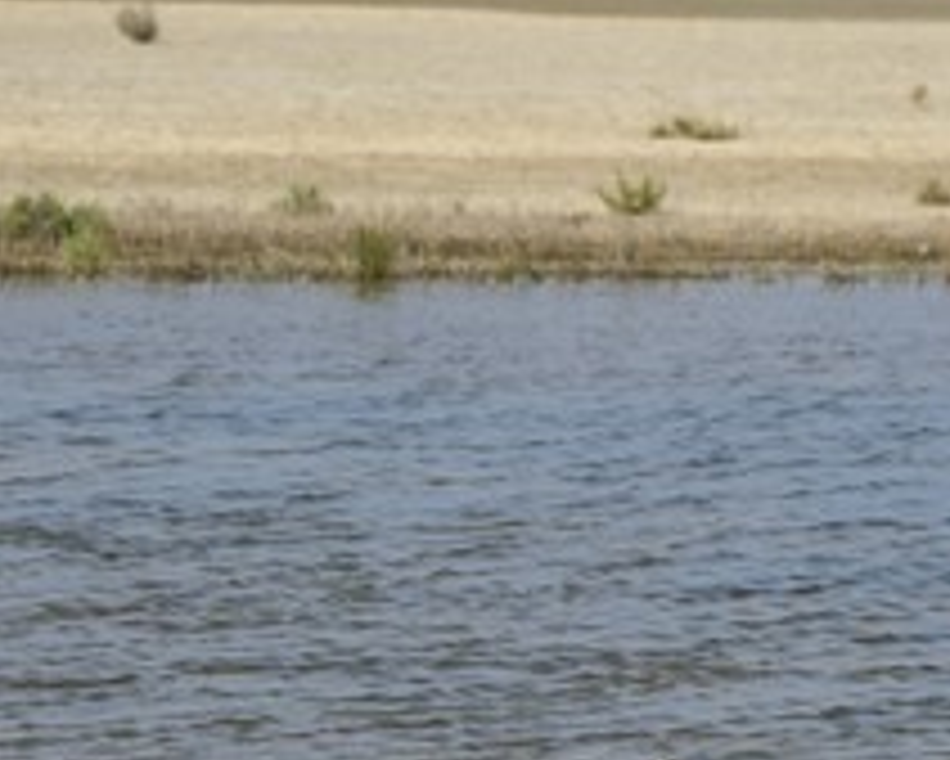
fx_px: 10520
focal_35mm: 374
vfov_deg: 4.1
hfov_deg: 5.2
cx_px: 432
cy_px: 499
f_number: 8
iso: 200
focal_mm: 200
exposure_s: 1/640
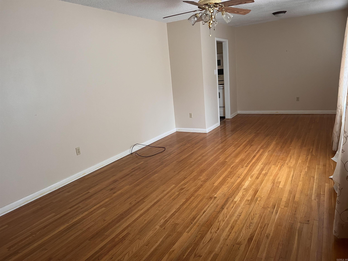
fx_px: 261
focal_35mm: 26
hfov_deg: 67.3
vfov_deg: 53.1
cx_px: 174
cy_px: 130
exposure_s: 1/60
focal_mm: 5.7
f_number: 1.5
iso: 160
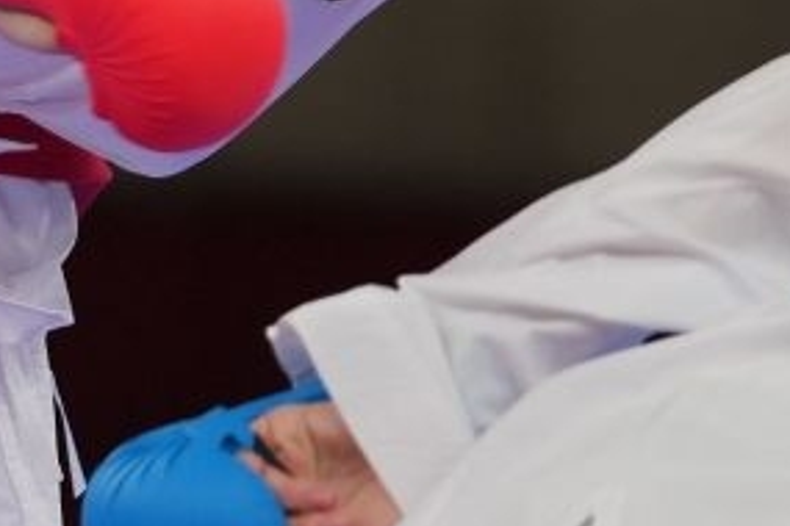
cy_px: -72
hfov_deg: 1.6
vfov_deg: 1.1
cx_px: 507
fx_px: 27736
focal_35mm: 1264
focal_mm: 200
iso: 500
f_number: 2.8
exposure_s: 1/1000
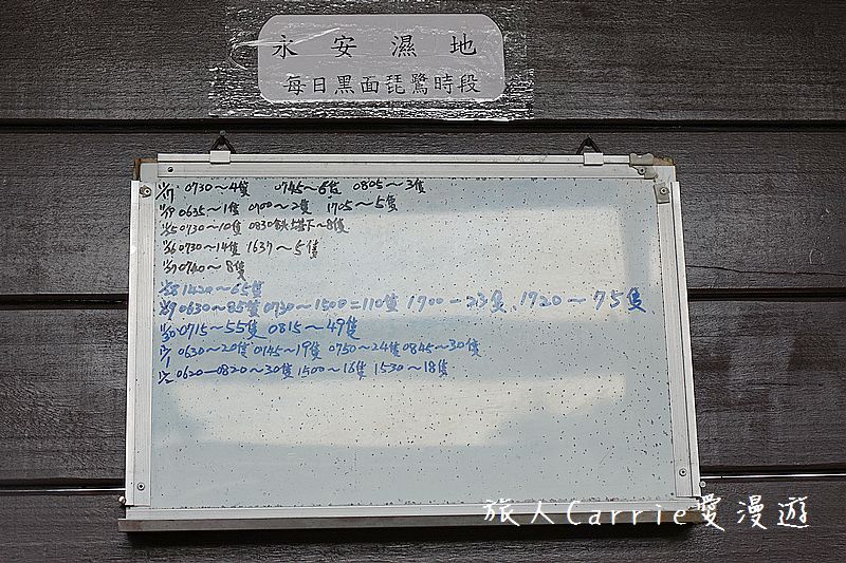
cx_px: 423
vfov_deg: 21.2
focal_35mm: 64
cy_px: 282
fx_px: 1504
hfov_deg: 31.4
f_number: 4
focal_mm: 23.32
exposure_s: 1/400
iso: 100
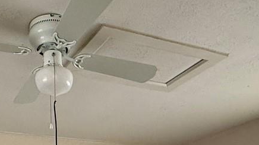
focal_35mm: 56
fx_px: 384
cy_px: 230
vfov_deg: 18.5
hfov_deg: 36.7
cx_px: 77
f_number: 2.2
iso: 400
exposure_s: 1/60
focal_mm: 2.22
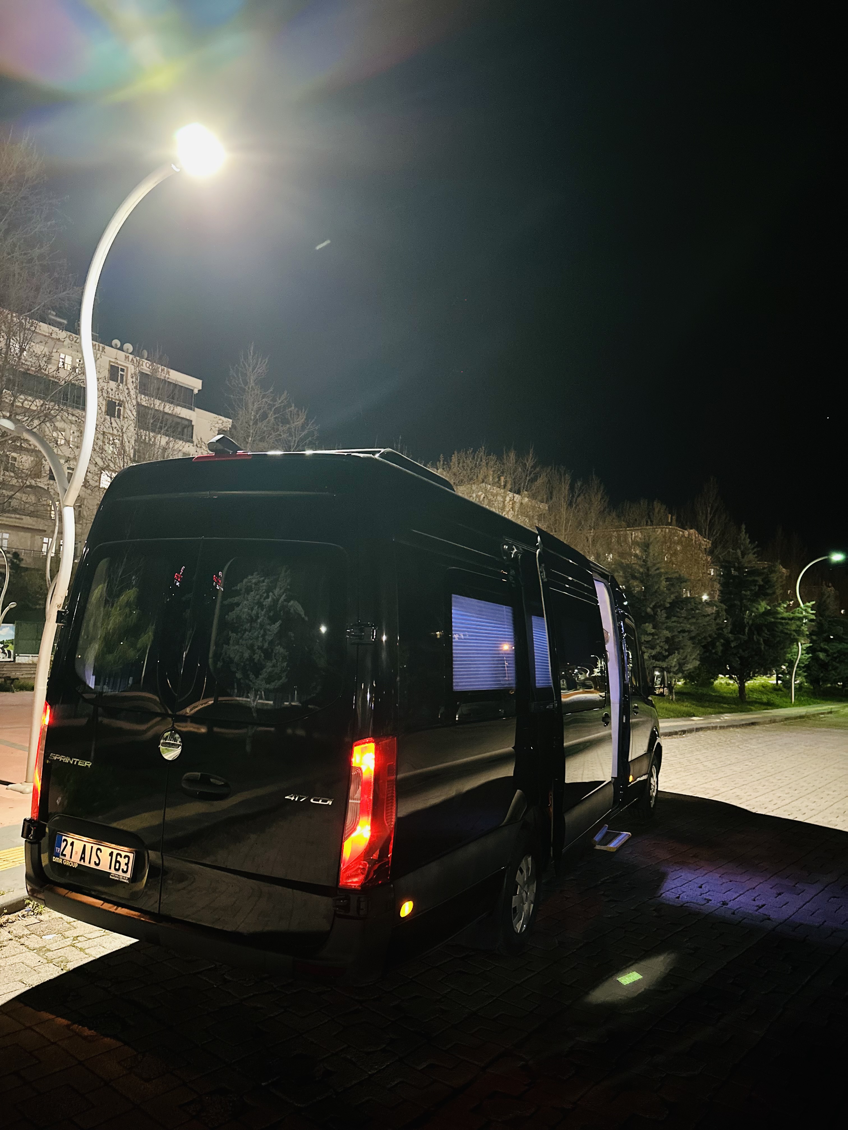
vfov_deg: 71.6
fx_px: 784
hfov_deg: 56.8
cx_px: 424
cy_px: 565
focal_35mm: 24
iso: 1600
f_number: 1.78
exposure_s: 1/25
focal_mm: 6.86
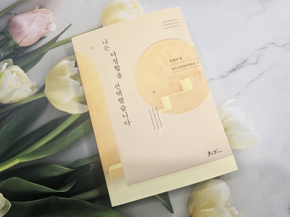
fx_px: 193
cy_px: 108
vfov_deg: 58.9
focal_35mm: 23
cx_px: 145
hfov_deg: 73.9
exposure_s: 1/120
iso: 100
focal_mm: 6.3
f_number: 1.7
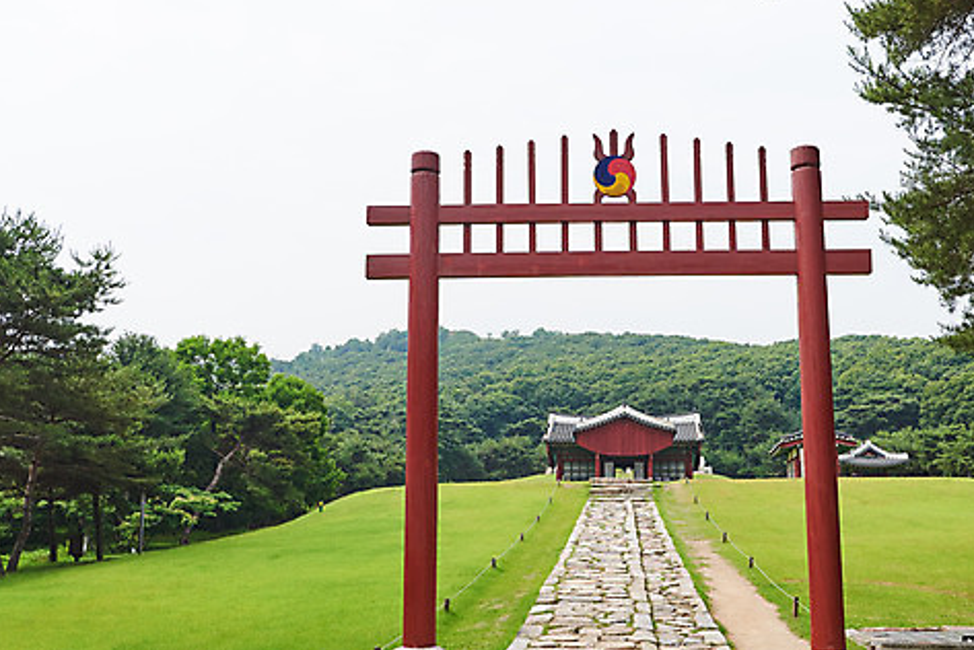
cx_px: 563
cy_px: 368
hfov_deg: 50.5
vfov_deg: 35.0
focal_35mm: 38
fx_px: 1029
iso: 640
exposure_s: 1/4000
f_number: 5.6
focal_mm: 30
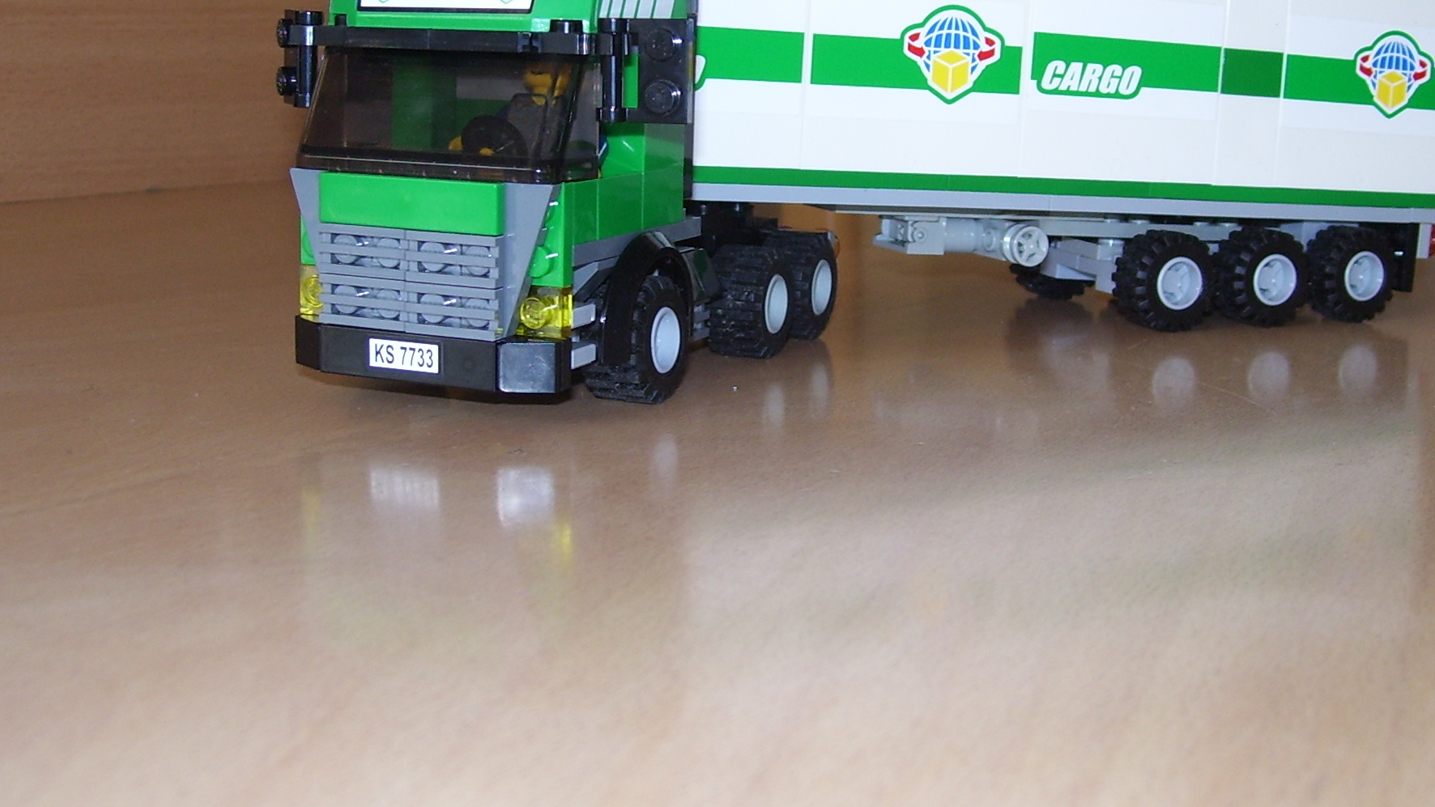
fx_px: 1941
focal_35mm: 51
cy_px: 304
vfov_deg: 23.4
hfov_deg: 40.6
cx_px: 705
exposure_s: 1/60
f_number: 2.7
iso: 80
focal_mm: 6
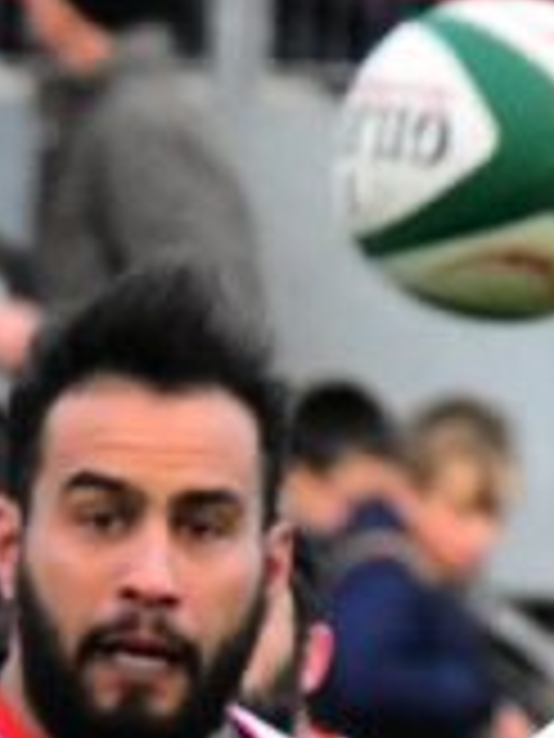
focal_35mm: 2698
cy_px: 1449
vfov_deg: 0.7
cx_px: 95
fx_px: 57572
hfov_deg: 0.6
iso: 2500
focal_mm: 300
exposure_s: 1/1600
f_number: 7.1
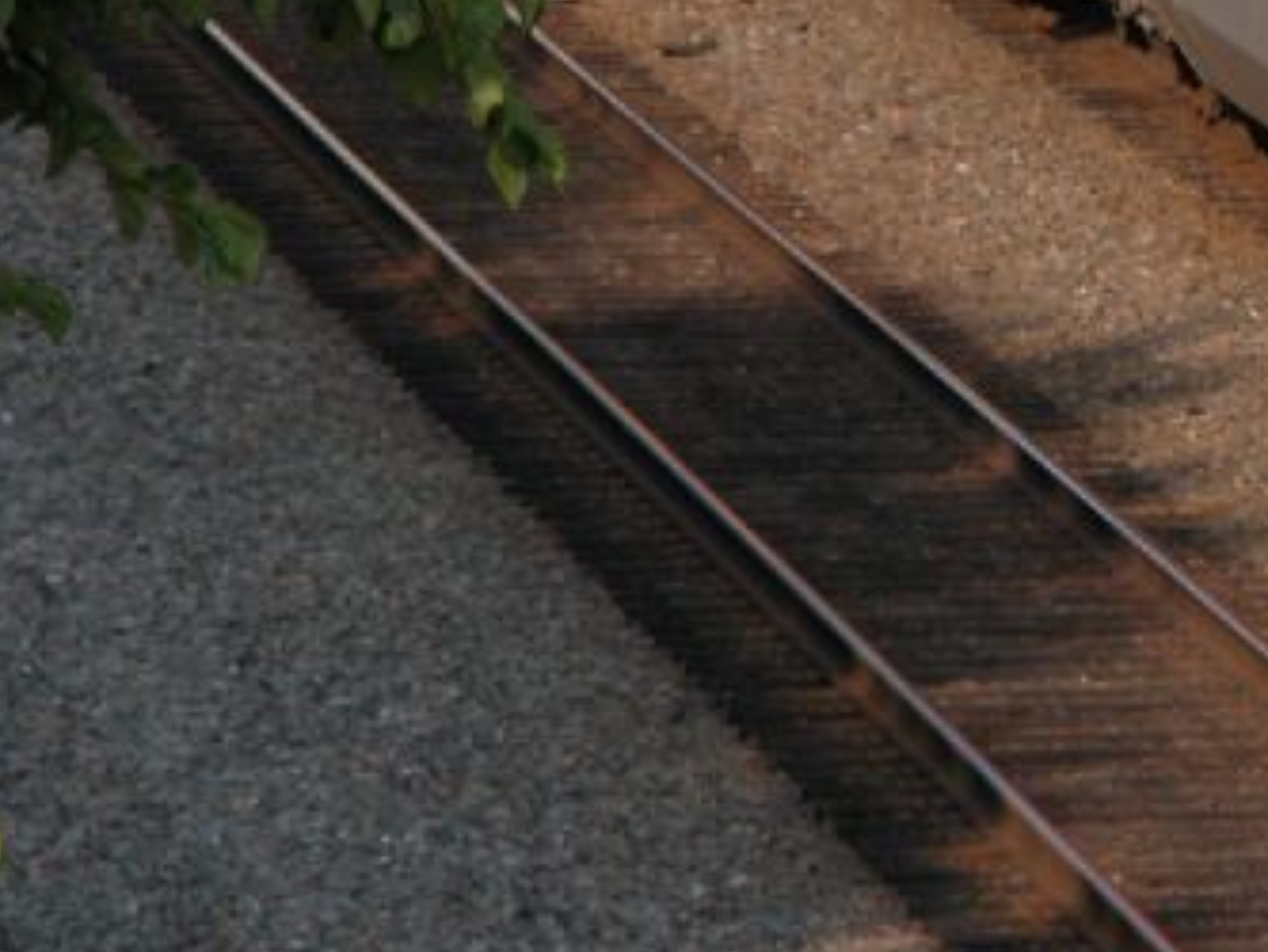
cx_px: 1843
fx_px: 31514
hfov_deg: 2.3
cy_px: 103
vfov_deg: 1.7
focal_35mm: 860
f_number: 5.3
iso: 100
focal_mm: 71.2
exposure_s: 1/288
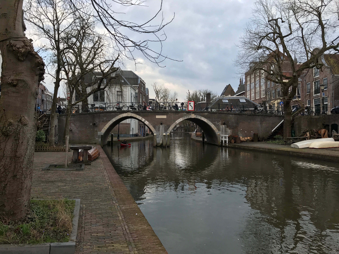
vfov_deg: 49.7
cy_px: 127
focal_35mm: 28
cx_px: 170
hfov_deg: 63.4
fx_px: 274
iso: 20
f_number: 1.8
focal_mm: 3.99
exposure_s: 1/451
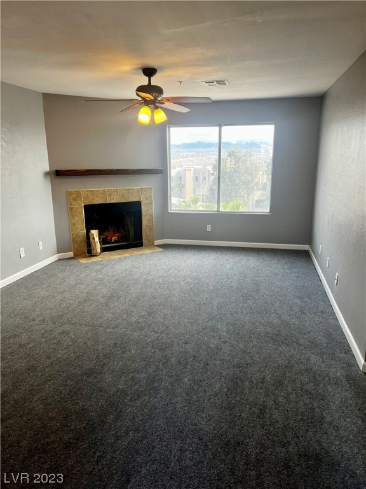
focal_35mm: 26
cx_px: 183
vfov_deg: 67.3
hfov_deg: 53.1
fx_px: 367
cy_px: 244
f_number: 1.5
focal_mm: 5.7
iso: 100
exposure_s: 1/120
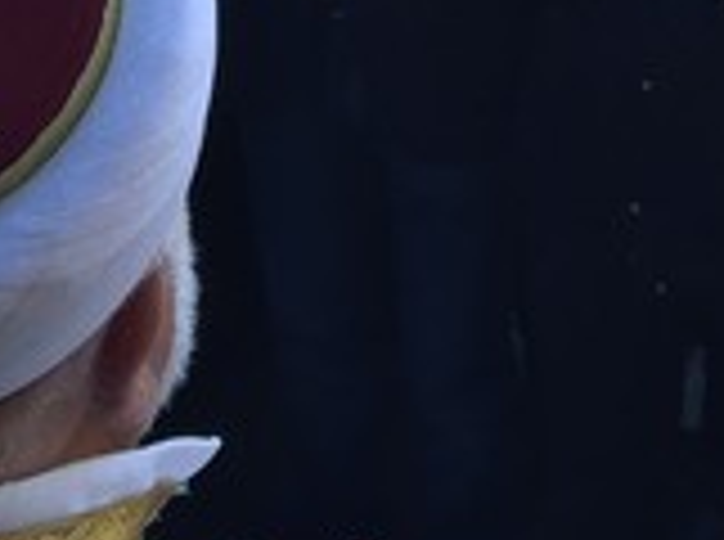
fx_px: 2525
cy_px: -436
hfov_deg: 16.3
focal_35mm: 121
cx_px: 495
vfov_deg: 11.3
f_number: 2.2
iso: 32
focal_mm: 4.15
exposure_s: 1/395
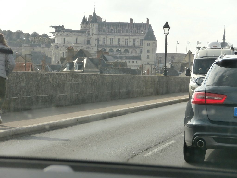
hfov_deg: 14.4
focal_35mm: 137
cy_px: 89
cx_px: 118
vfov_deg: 10.8
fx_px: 938
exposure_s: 1/400
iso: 100
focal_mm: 24.17
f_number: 5.7
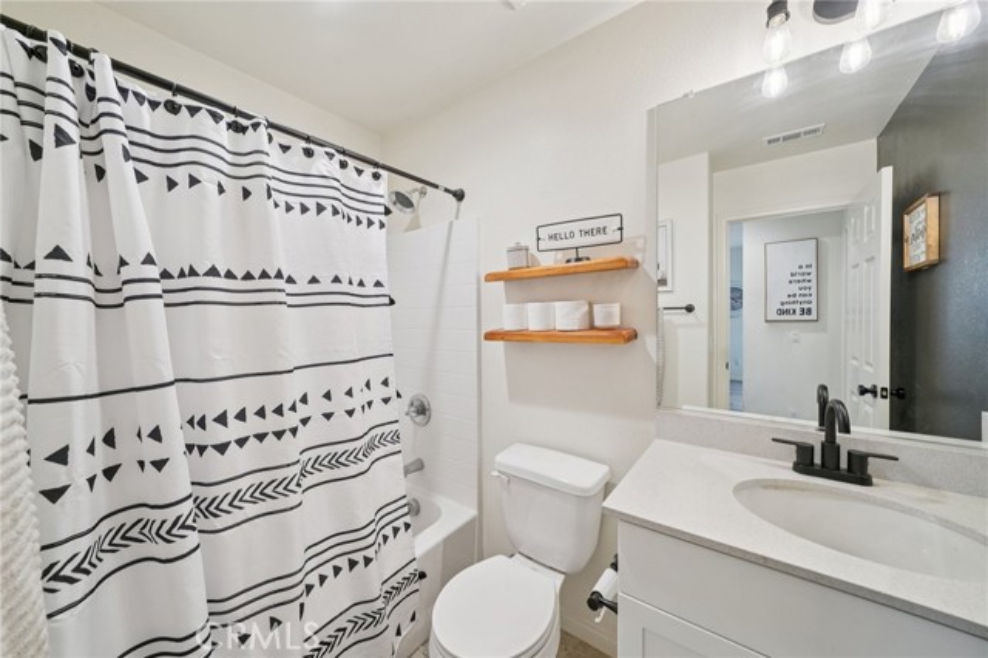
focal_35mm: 13
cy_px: 329
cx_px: 494
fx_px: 357
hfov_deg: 108.4
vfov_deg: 85.4
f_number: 8
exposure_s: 1/20
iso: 400
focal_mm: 13
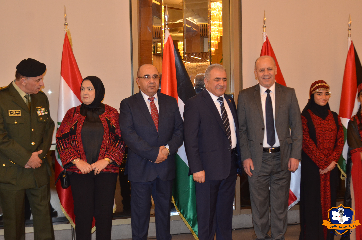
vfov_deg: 28.0
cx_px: 181
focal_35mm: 48
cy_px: 120
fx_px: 482
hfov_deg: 41.2
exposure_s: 1/60
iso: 800
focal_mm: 32
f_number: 4
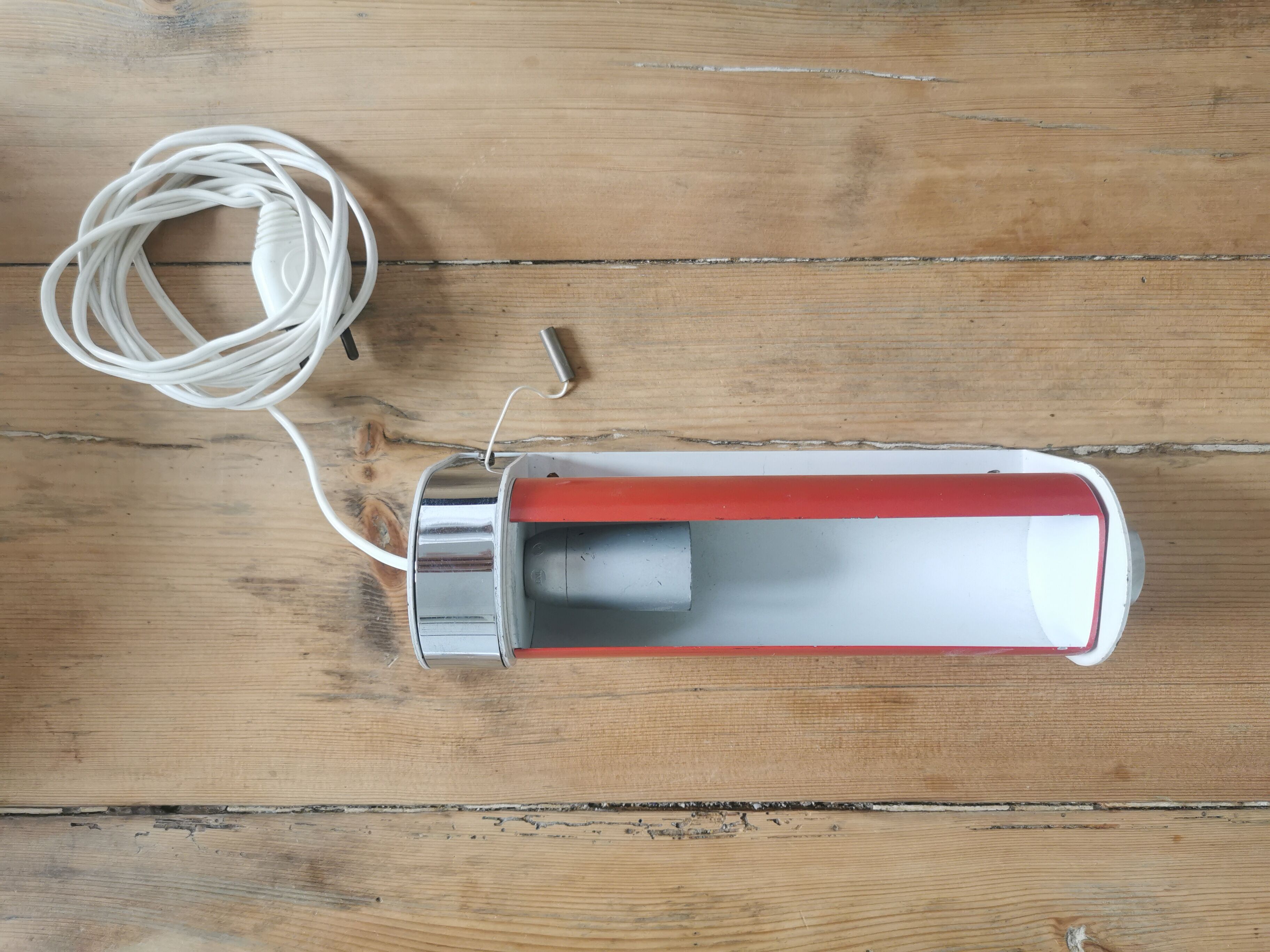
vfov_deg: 51.4
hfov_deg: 65.3
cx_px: 635
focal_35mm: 27
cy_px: 476
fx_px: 991
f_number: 1.8
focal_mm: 5.58
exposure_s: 1/100
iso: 125
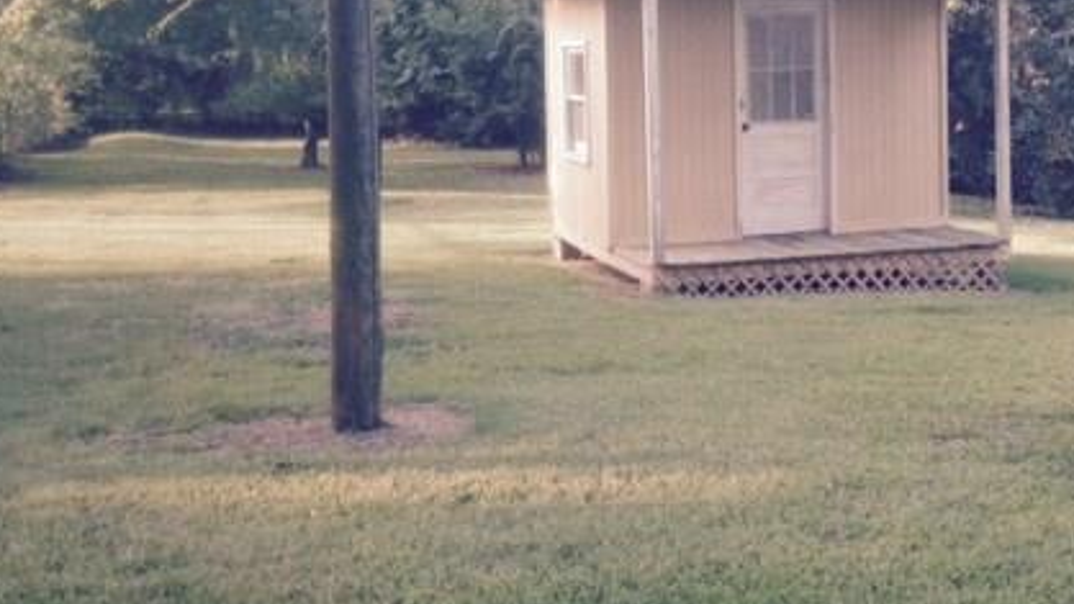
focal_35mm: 55
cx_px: 804
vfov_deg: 21.5
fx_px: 1566
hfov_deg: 37.0
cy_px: 93
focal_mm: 4.12
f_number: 2.4
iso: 50
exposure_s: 1/60
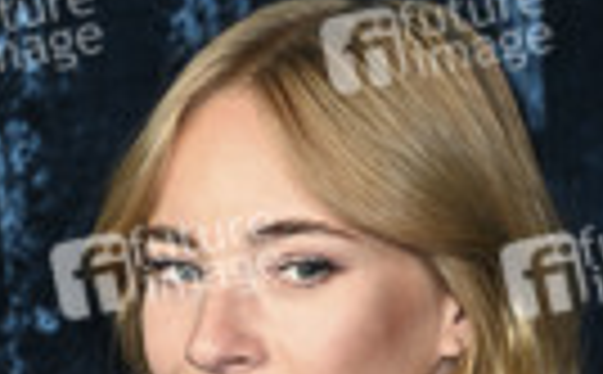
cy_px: 604
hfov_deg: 8.1
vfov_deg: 5.0
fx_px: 4229
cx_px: 47
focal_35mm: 258
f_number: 2.8
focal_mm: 75
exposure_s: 1/125
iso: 400
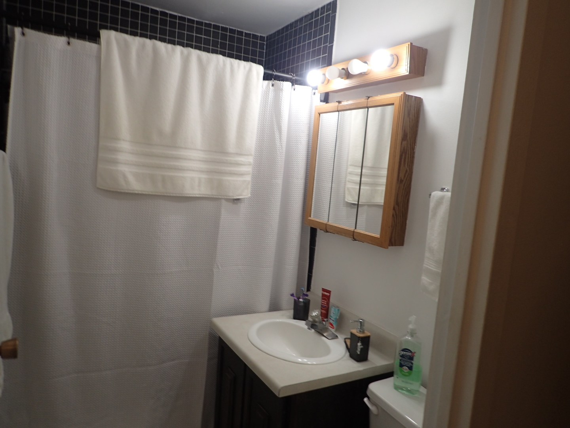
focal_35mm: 25
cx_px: 285
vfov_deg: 54.9
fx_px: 412
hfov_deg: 69.4
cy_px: 214
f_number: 2
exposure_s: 1/80
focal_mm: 4.5
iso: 100
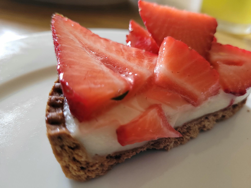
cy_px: 94
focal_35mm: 26
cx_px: 126
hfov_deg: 67.3
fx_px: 189
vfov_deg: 53.1
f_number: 1.8
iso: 200
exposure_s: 1/50
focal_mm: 5.4
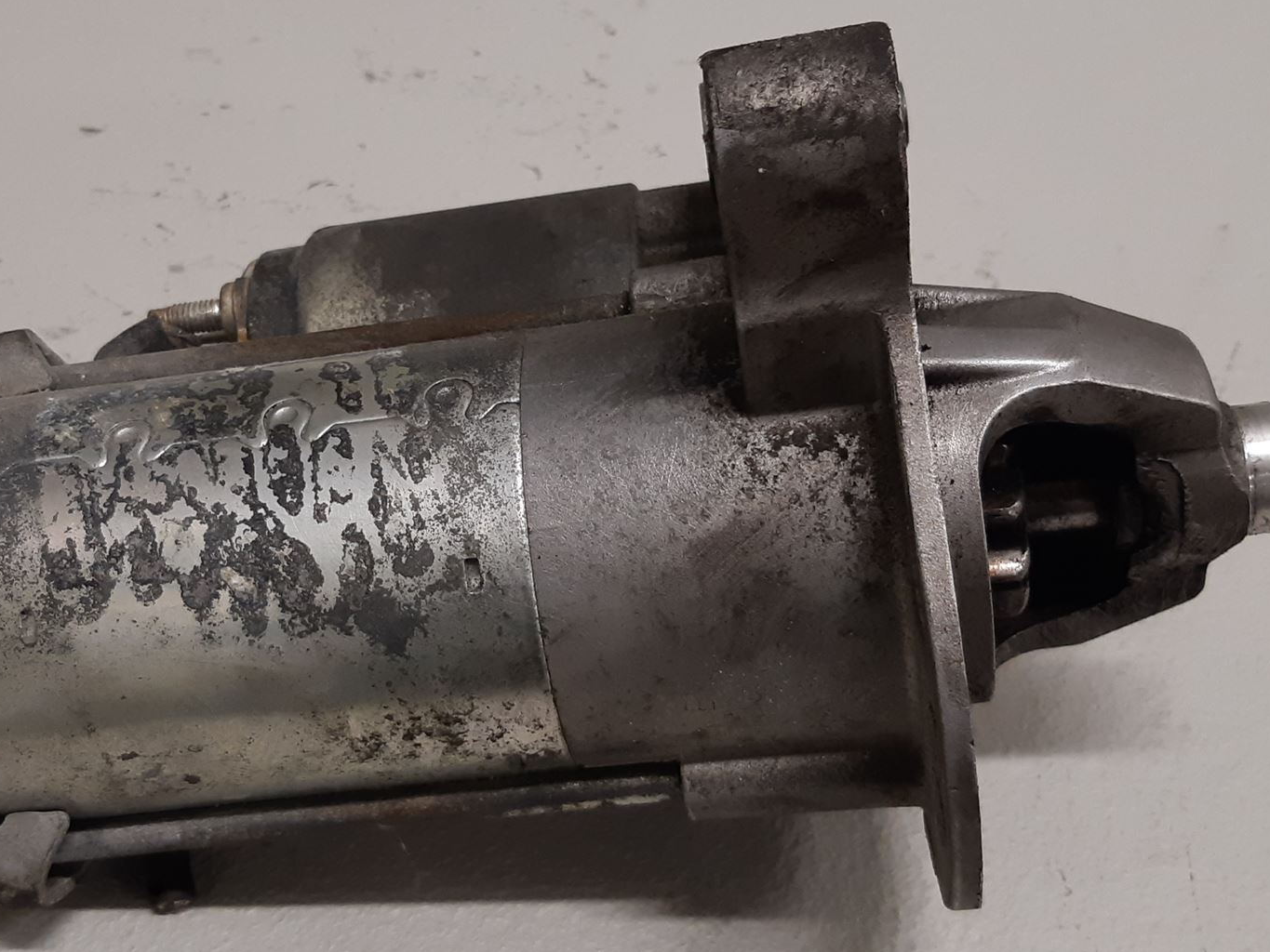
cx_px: 508
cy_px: 472
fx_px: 1431
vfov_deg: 36.8
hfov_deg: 47.6
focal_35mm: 39
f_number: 1.7
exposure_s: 1/50
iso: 125
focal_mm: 3.93
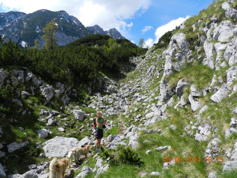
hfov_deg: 73.9
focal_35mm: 23
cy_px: 89
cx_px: 118
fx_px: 157
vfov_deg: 58.9
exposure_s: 1/1000
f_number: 4
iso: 160
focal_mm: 4
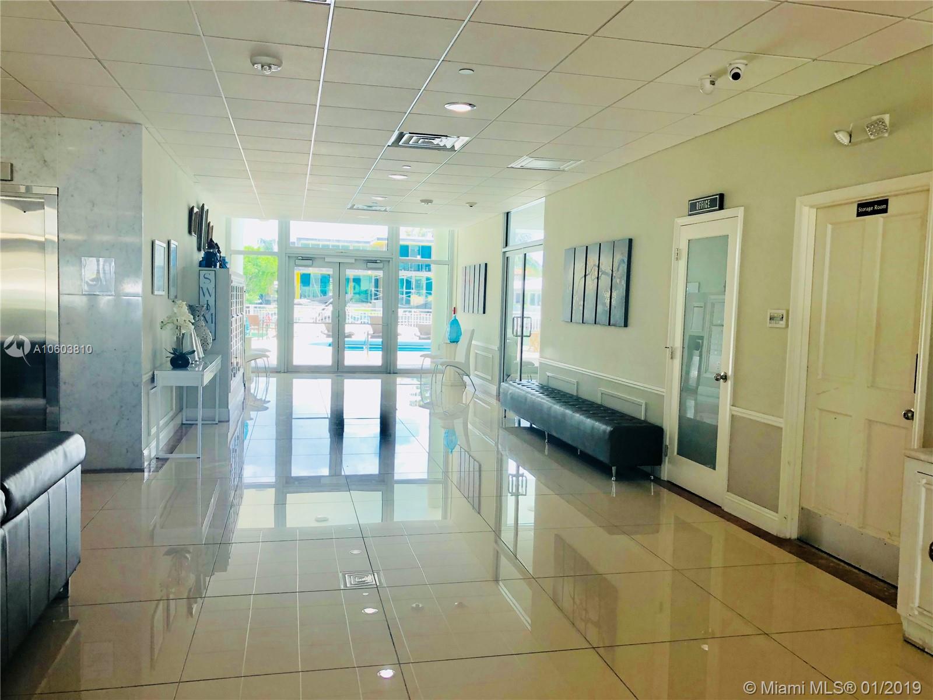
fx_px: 755
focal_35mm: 28
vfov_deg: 49.7
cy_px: 350
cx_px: 466
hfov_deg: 63.4
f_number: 1.8
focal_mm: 4
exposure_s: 1/120
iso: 32
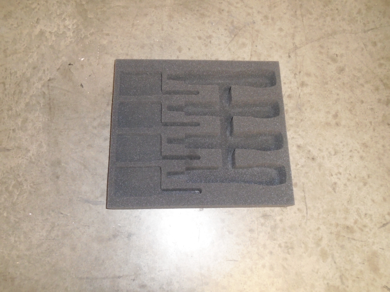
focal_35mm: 26
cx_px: 195
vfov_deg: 53.1
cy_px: 146
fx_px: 293
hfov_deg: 67.3
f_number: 3.2
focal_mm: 4.6
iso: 400
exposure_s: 1/30
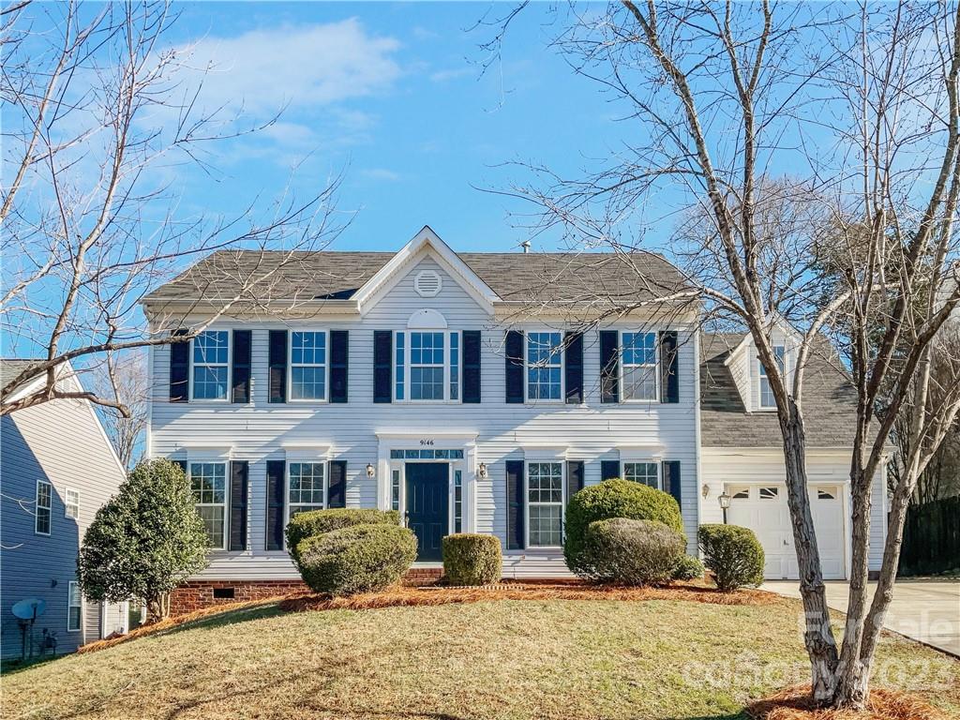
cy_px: 360
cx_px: 480
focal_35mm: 29
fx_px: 804
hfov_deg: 61.7
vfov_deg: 48.2
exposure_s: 1/2800
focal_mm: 3
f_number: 1.8
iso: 16
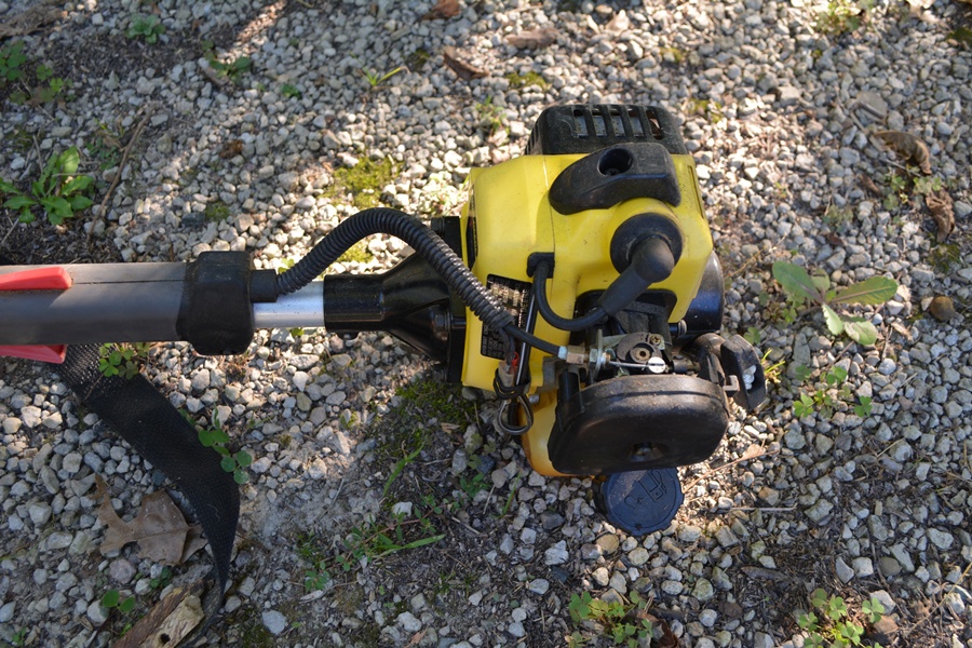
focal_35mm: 33
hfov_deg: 57.2
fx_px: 891
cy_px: 324
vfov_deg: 40.0
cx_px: 486
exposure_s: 1/100
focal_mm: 22
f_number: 5
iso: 400
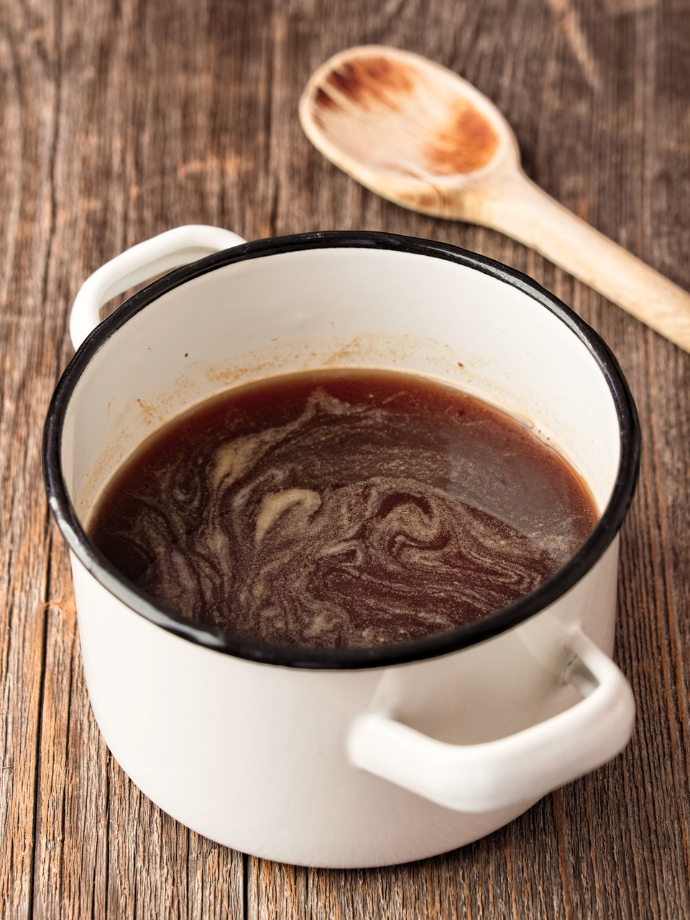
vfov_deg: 14.1
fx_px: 3721
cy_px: 460
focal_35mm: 140
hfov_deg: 10.6
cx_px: 345
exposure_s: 1/5
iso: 200
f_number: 4
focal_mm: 70
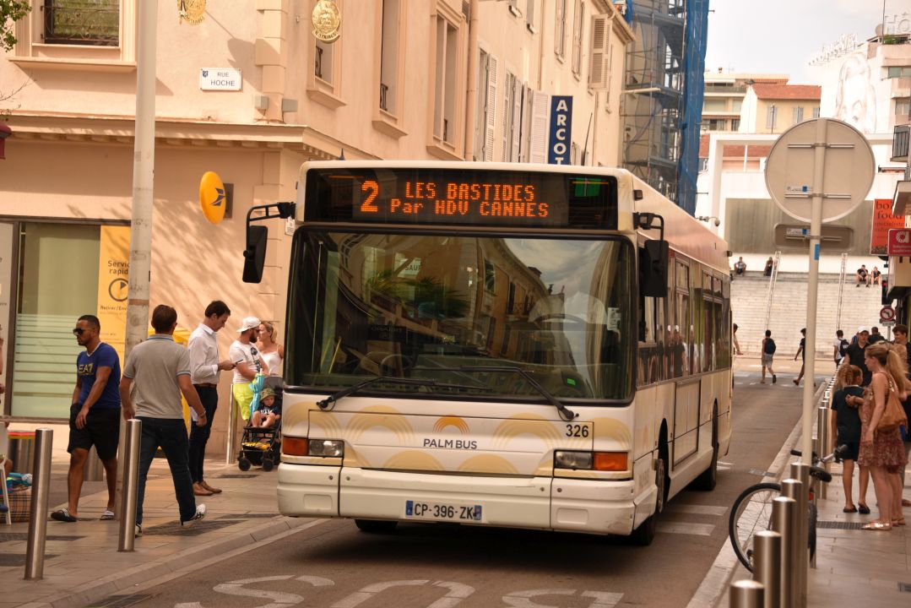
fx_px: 2278
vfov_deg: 15.2
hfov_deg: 22.6
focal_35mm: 90
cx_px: 456
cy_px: 304
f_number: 5.3
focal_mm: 90
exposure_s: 1/200
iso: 100
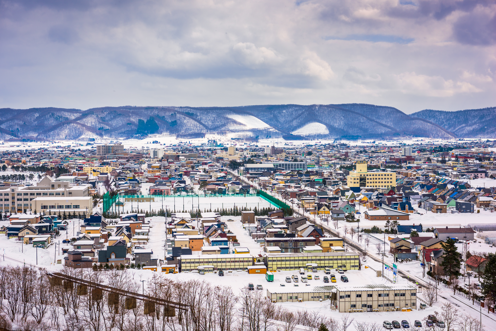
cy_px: 166
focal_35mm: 56
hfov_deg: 35.6
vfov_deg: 24.2
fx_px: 772
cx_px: 248
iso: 64
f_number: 8
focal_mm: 56
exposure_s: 1/320
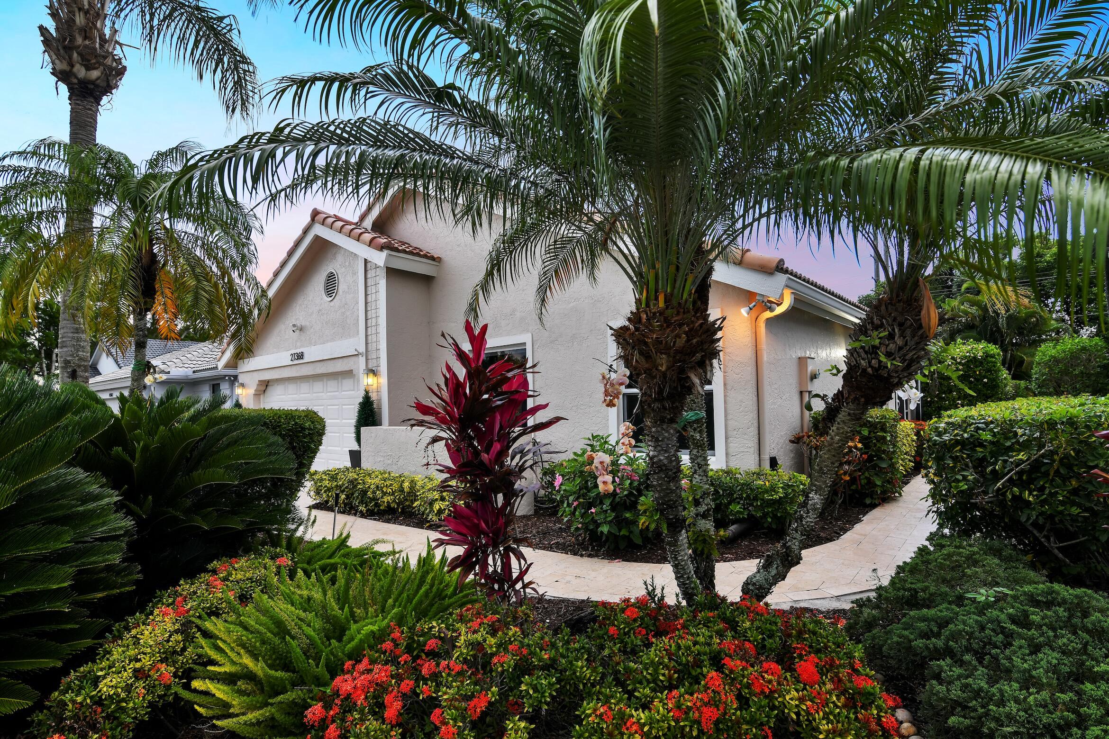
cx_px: 554
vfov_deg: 67.4
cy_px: 370
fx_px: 554
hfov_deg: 90.0
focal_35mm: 18
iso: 200
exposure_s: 1/60
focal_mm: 18
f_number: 8
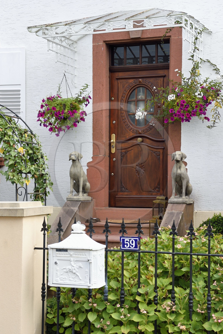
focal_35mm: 70
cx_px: 112
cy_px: 167
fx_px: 650
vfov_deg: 28.8
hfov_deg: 19.5
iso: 800
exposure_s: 1/250
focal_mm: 70
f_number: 11
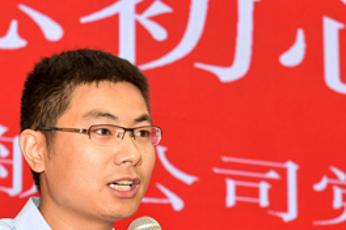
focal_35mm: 180
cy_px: 216
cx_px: 261
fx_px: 1730
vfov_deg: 7.6
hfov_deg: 11.4
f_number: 5.6
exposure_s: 1/60
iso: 320
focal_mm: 70
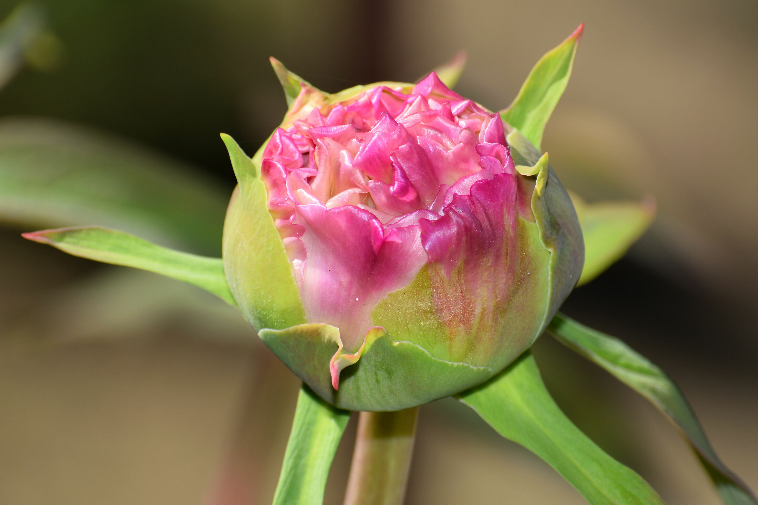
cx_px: 375
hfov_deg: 3.2
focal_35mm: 644
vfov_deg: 2.1
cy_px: 250
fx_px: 13558
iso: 100
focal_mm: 420
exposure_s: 1/200
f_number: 13
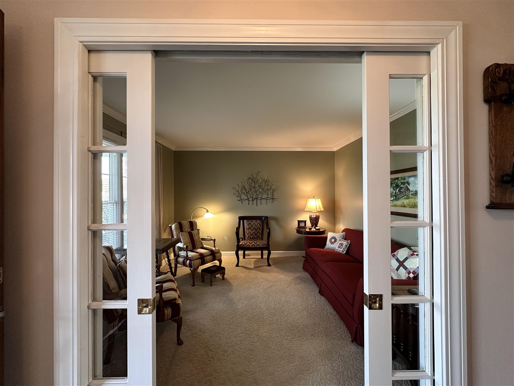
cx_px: 257
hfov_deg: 102.1
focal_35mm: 14
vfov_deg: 85.7
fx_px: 208
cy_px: 193
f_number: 2.2
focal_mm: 2.22
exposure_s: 1/60
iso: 200
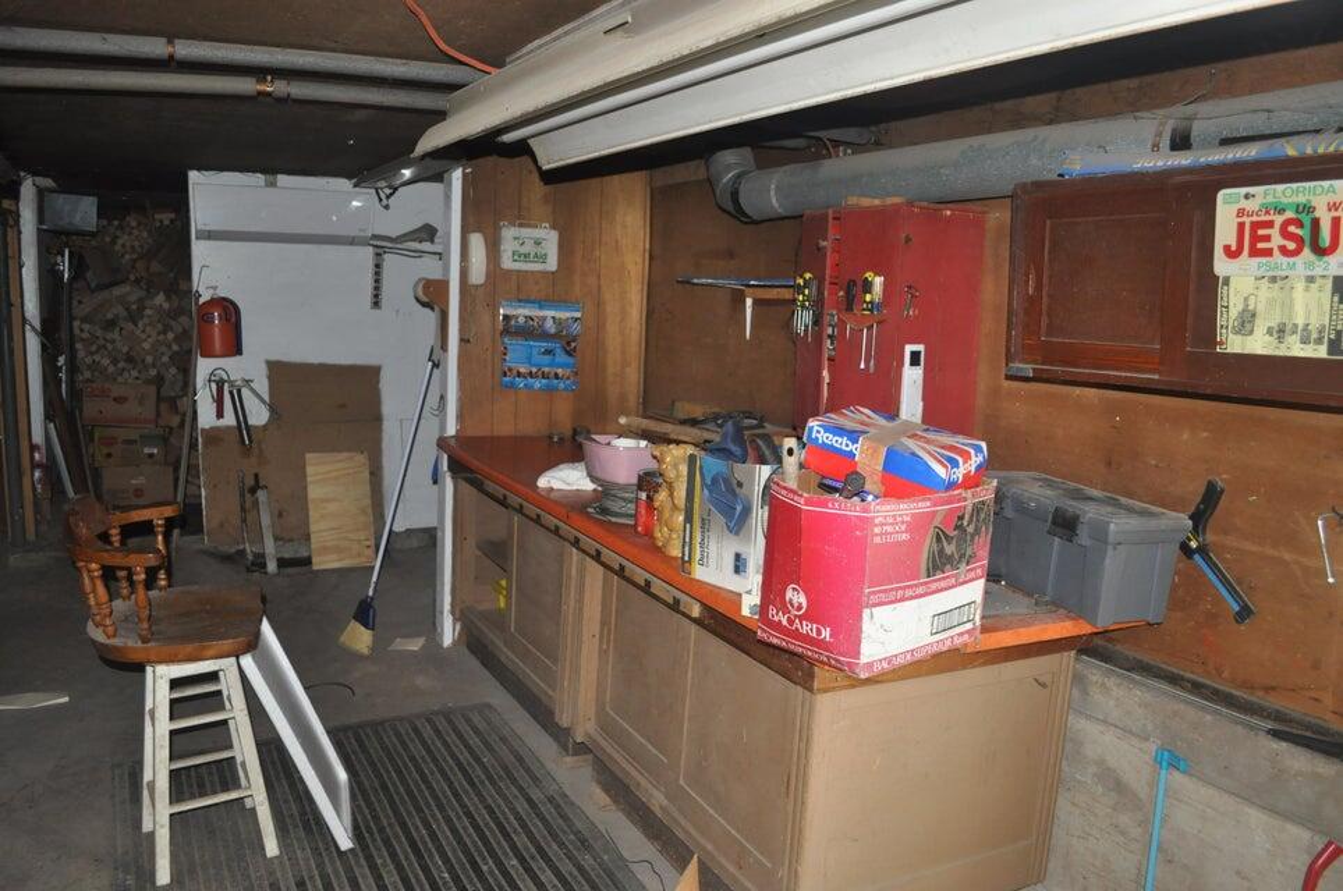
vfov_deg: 47.8
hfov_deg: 67.5
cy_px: 446
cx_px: 672
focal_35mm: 27
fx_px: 1006
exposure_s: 1/60
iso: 800
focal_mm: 18
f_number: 3.5
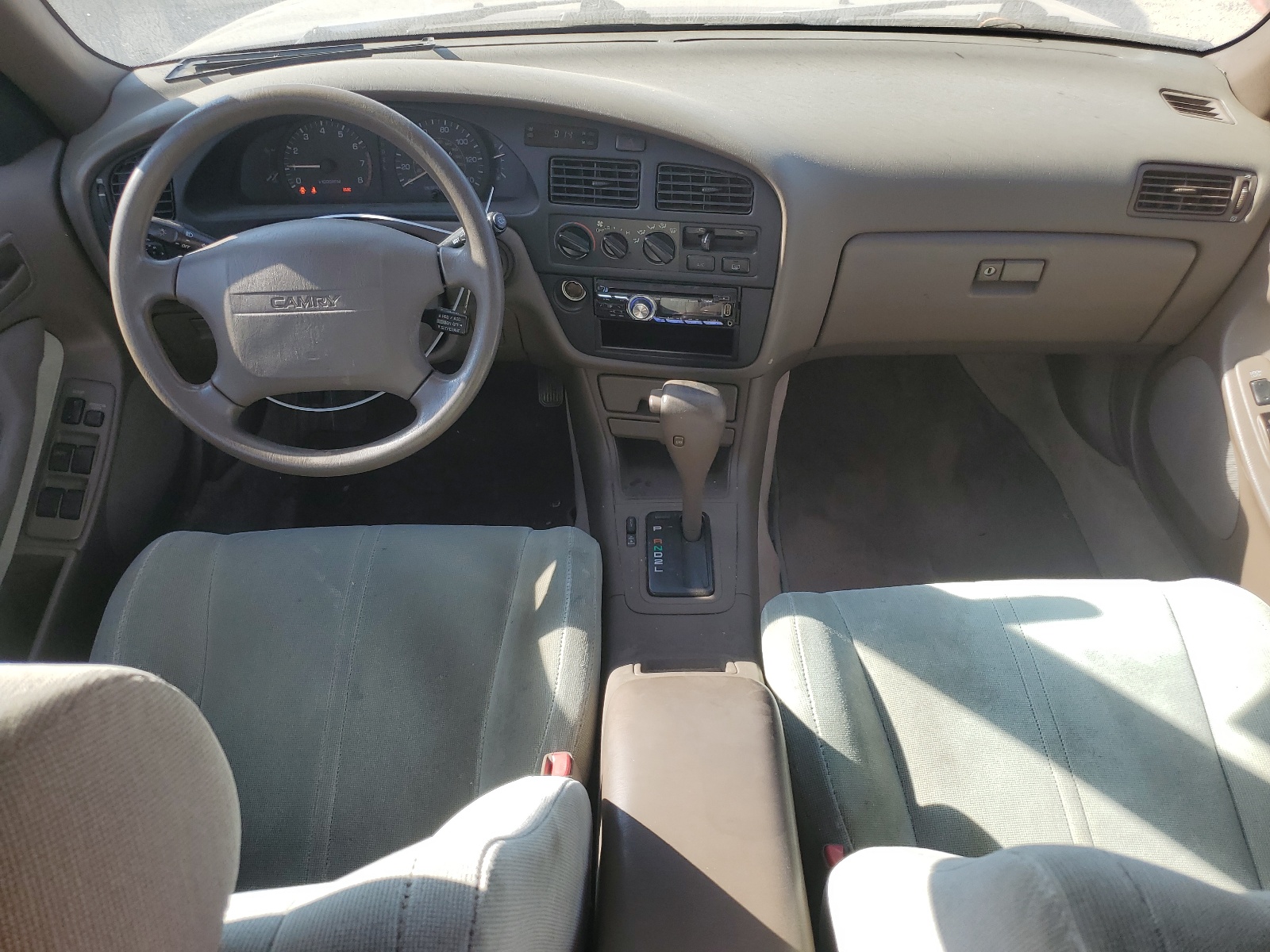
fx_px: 954
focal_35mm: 26
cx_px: 635
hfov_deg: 67.3
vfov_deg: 53.1
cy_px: 476
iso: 50
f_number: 1.5
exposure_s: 1/588
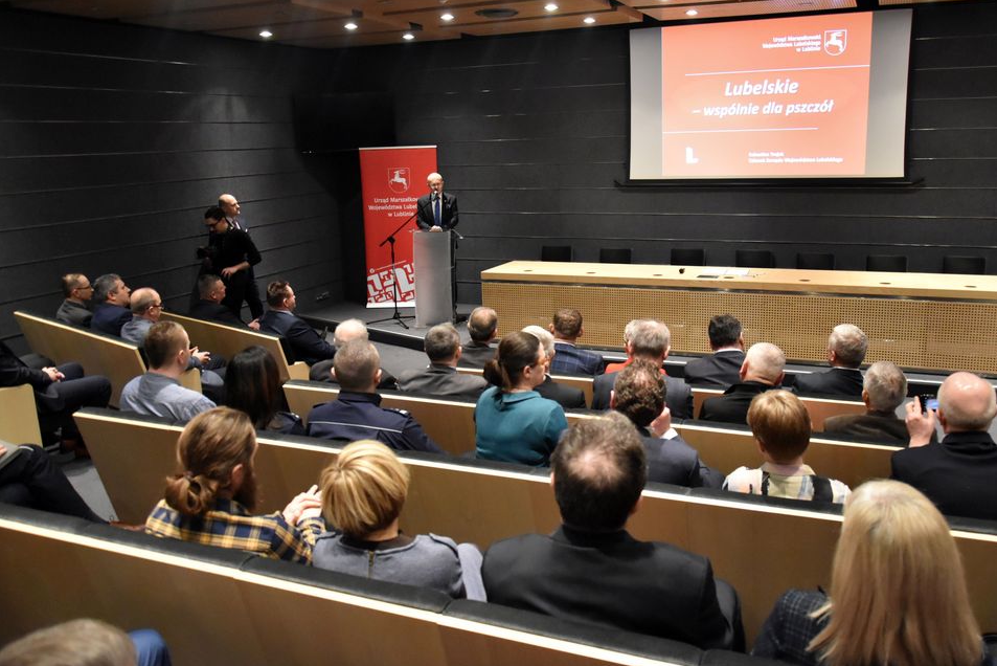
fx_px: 803
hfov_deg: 63.6
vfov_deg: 45.0
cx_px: 535
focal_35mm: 29
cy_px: 322
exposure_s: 1/80
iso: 4000
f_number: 4
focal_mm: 18
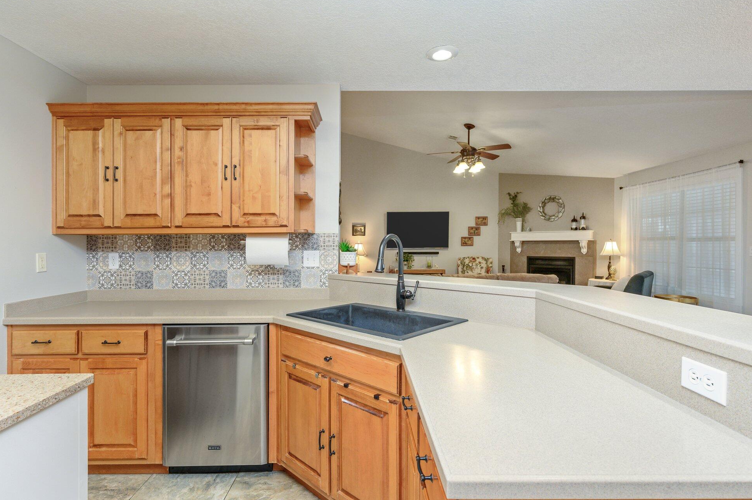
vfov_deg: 68.7
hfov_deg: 91.5
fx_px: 366
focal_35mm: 18
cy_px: 260
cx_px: 392
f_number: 7.1
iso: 640
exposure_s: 1/30
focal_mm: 16.5
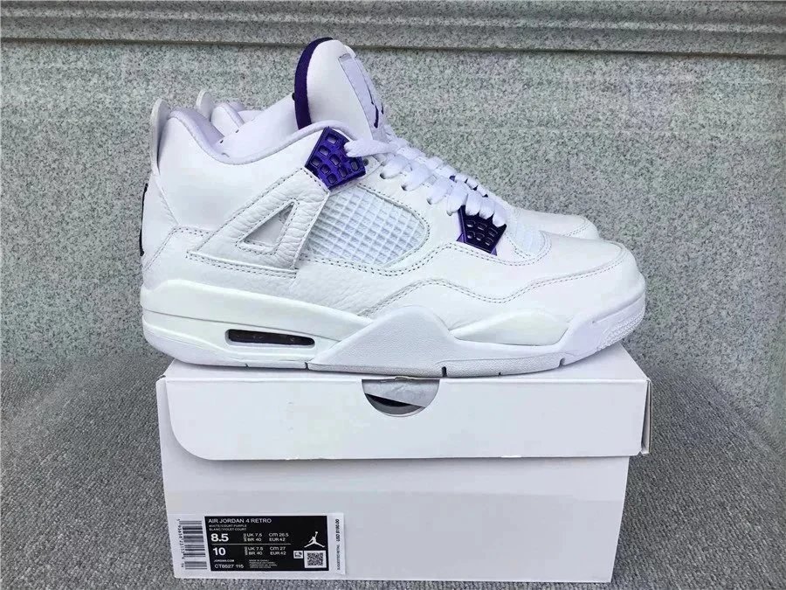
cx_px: 393
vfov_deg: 45.4
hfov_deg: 58.4
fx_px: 704
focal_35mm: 31
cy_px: 295
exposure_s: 1/362
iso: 25
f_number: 2.4
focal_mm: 3.3
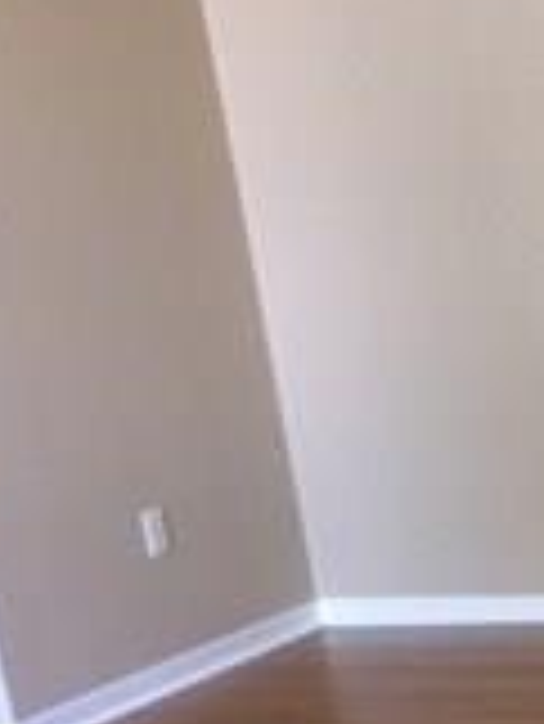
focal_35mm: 115
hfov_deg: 12.1
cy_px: 809
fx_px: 2406
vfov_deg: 16.6
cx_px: 881
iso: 200
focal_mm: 4.15
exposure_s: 1/17
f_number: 2.2
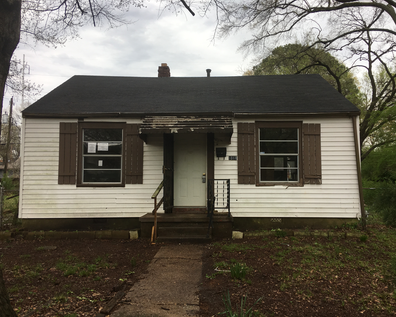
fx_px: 363
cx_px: 213
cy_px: 162
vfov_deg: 47.1
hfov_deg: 57.1
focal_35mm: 31
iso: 25
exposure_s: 1/295
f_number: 2.2
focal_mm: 4.15
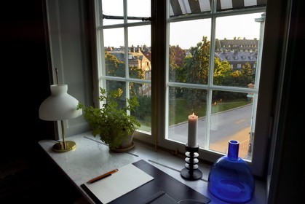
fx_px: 203
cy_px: 102
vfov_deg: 53.2
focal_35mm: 24
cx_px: 152
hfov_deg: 73.7
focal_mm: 24
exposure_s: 1/200
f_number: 10
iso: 800
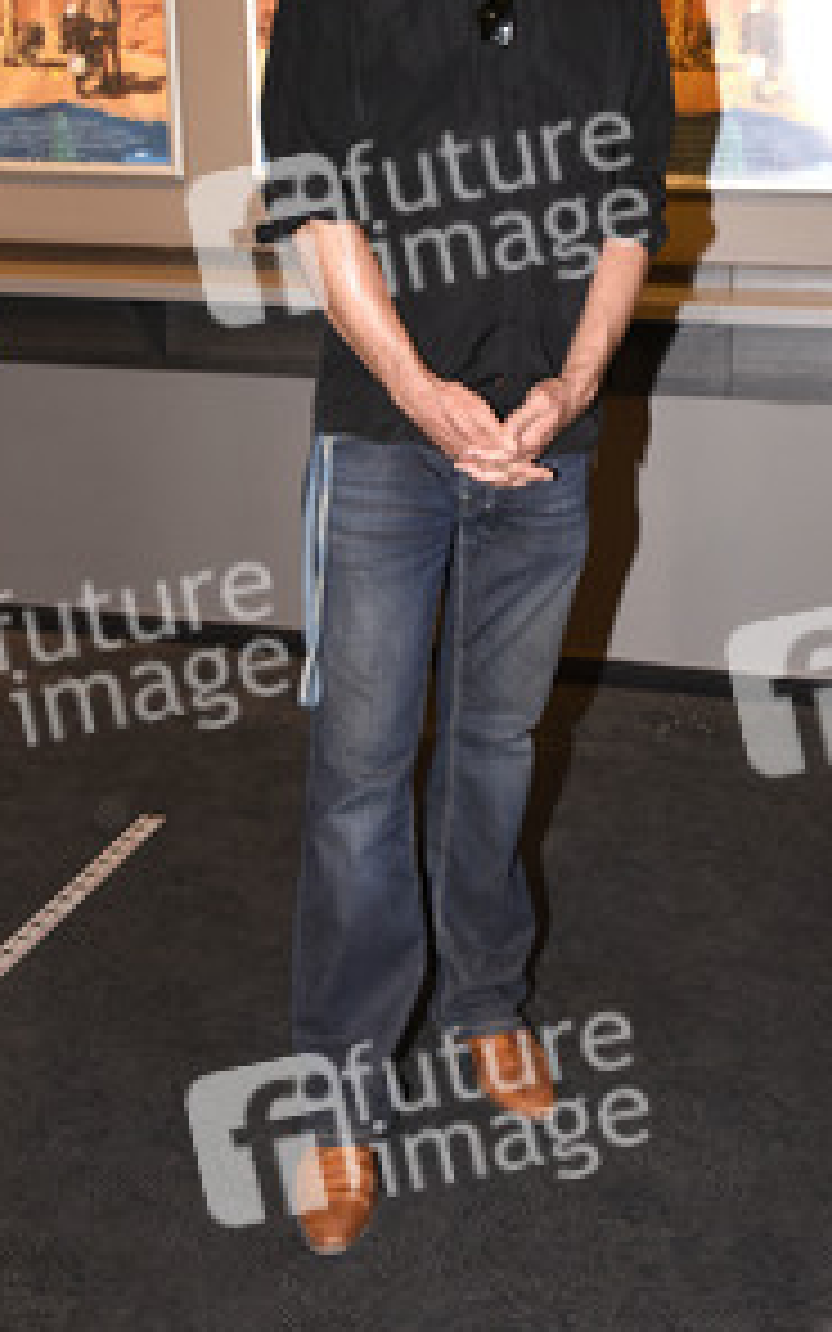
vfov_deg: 44.6
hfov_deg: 29.0
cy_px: 446
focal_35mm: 44
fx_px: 1596
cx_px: 549
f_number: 6.3
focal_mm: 32
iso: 2500
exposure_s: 1/80
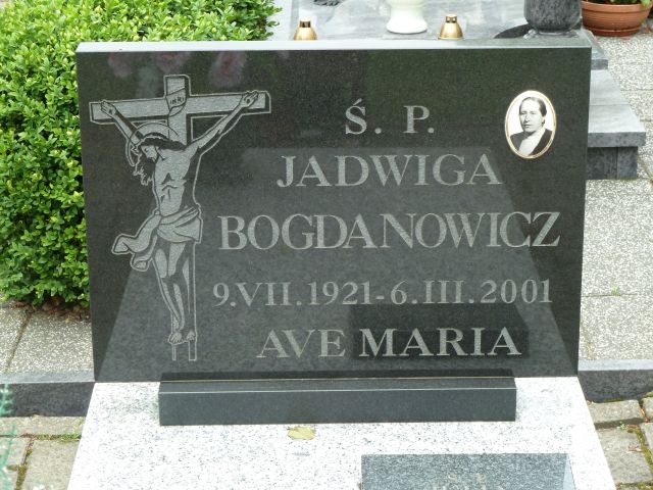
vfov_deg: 16.4
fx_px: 1698
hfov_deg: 21.8
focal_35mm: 90
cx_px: 326
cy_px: 245
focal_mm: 14.7
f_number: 4.3
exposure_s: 1/100
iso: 160
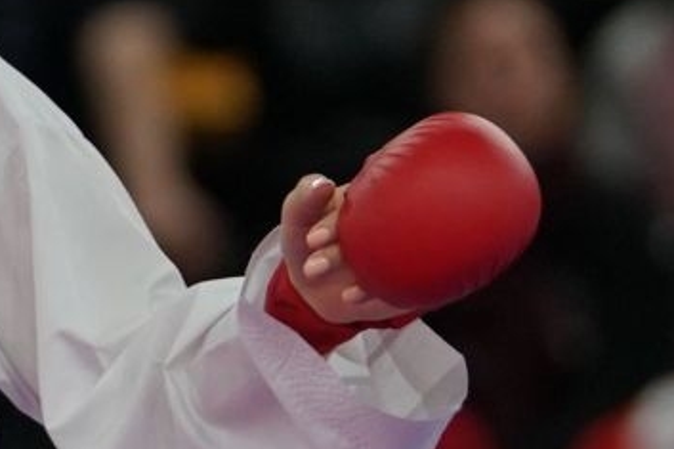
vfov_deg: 1.1
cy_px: 204
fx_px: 23559
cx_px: 378
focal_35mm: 1259
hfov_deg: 1.6
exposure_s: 1/1000
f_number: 2.8
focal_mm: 165
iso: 1250
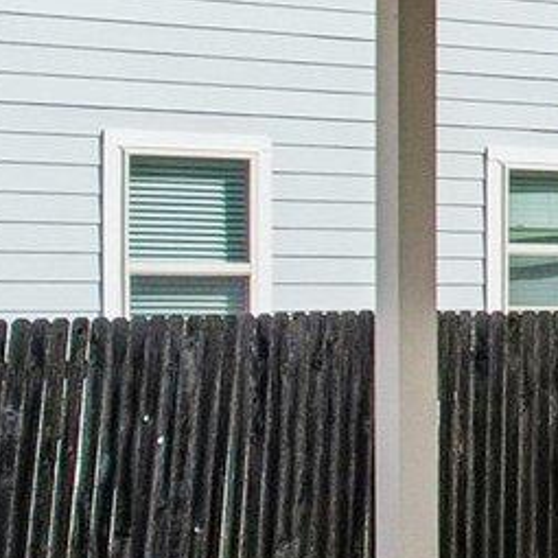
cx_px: 1560
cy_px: 121
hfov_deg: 9.6
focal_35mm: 150
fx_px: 2736
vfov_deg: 11.6
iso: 160
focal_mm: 8.4
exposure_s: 1/2500
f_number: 2.8
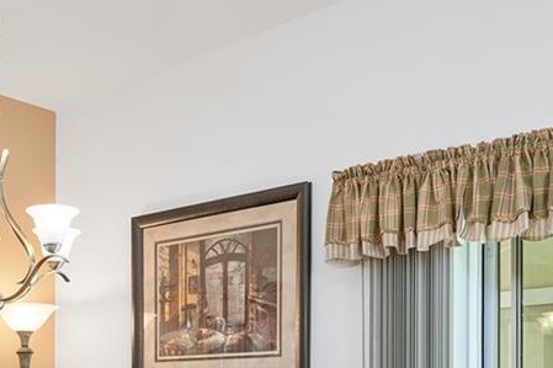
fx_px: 886
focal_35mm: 58
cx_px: 52
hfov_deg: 32.8
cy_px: 457
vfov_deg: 21.6
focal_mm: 16.2
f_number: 7.1
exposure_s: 1/3
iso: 400
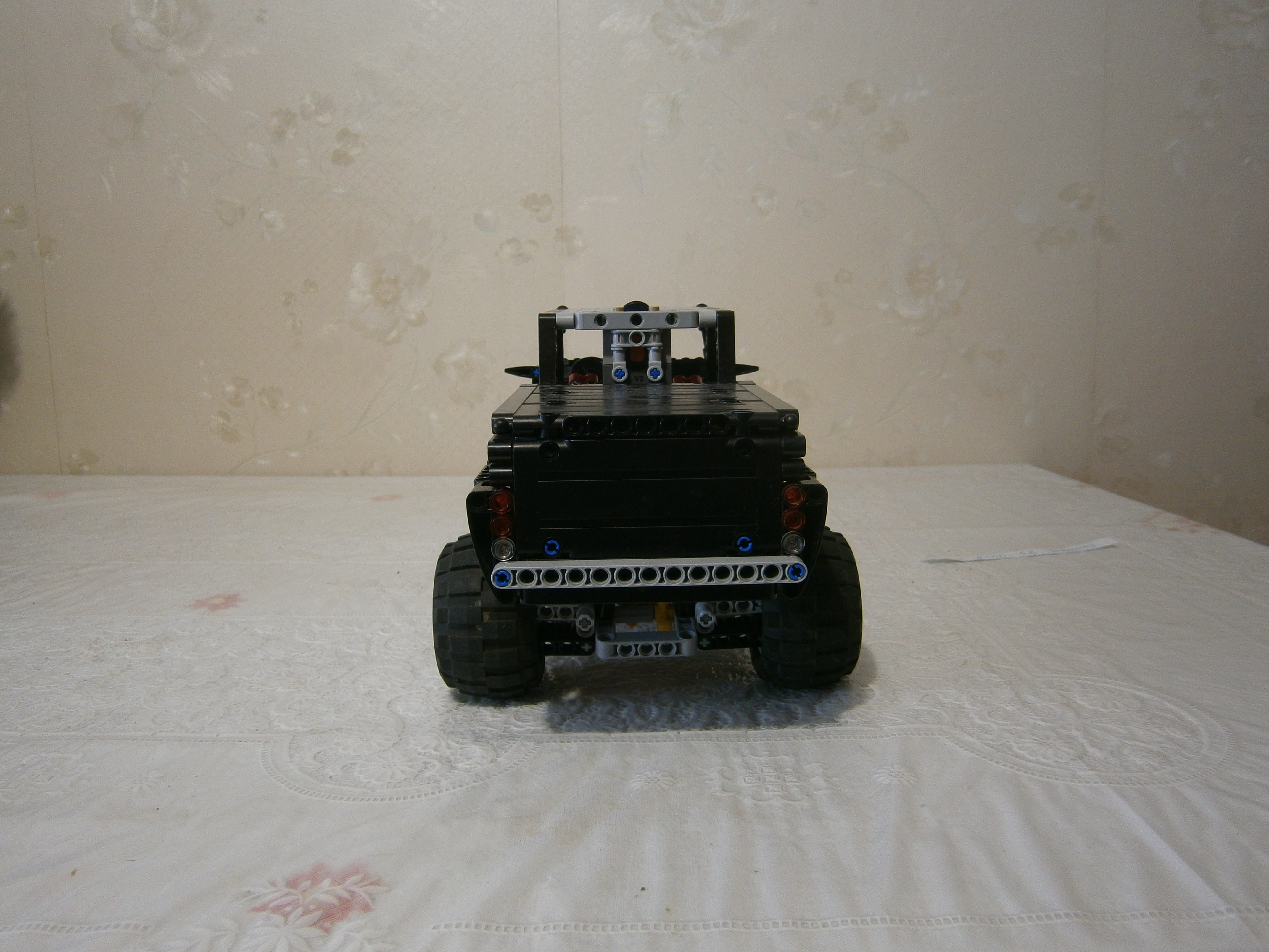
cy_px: 476
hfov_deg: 67.3
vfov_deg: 53.1
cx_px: 634
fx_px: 953
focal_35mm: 26
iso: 125
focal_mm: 4.7
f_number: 2.8
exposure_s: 1/6
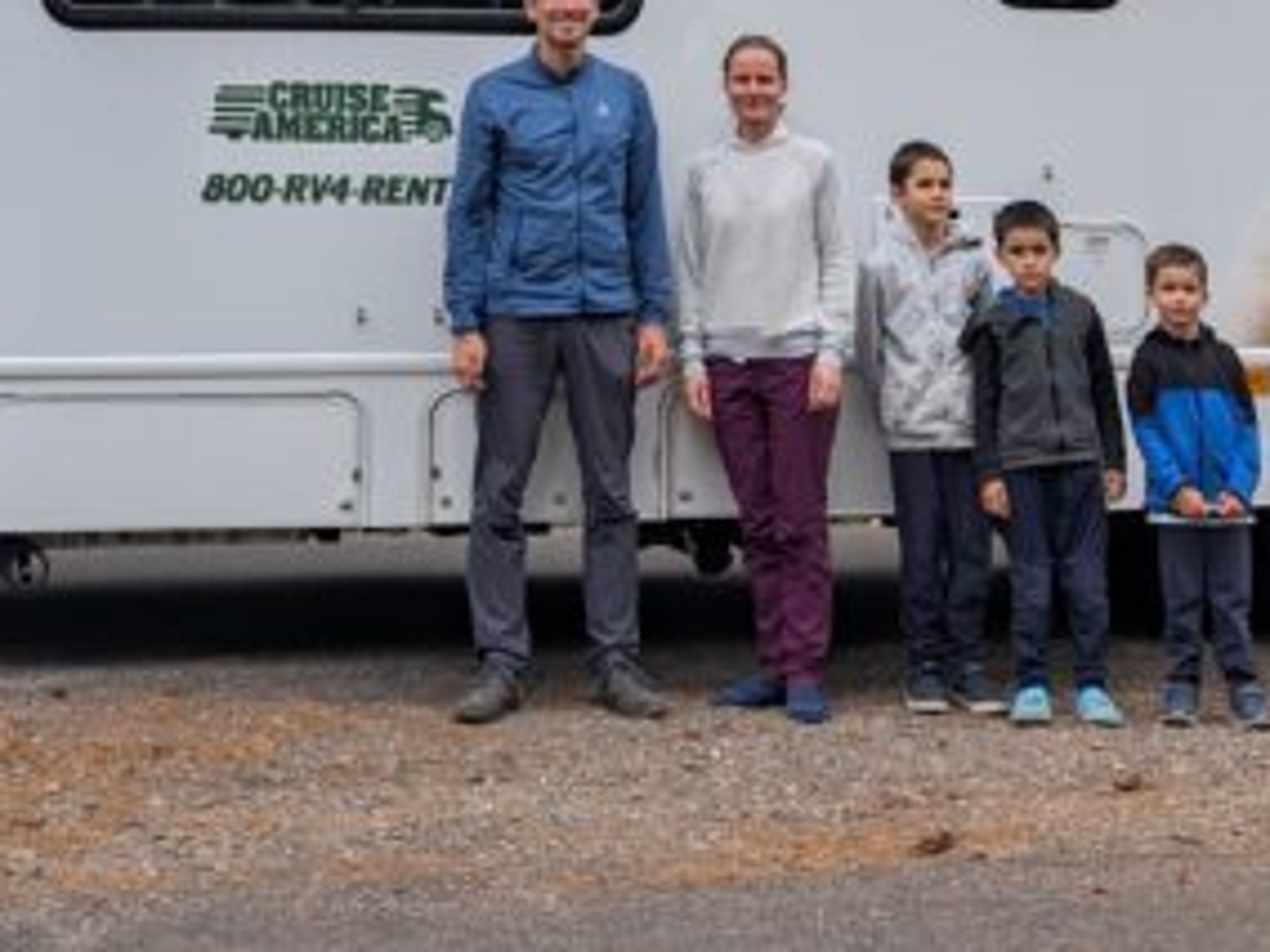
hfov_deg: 29.8
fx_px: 2385
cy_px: -326
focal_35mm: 65
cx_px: 608
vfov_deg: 20.4
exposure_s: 1/204
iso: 21
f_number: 1.68
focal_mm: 6.9
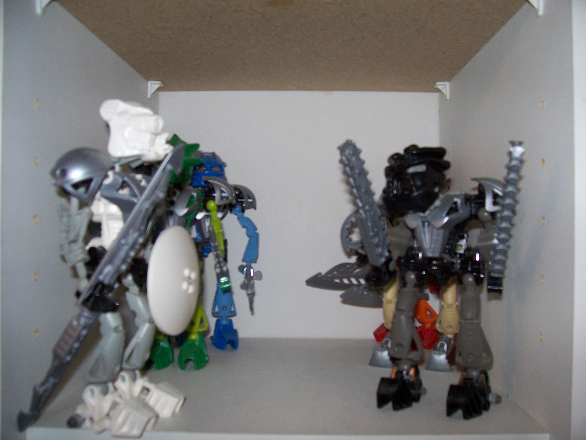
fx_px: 576
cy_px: 220
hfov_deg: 54.0
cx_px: 293
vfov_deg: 41.8
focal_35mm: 34
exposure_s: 1/60
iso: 125
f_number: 2.7
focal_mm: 5.6
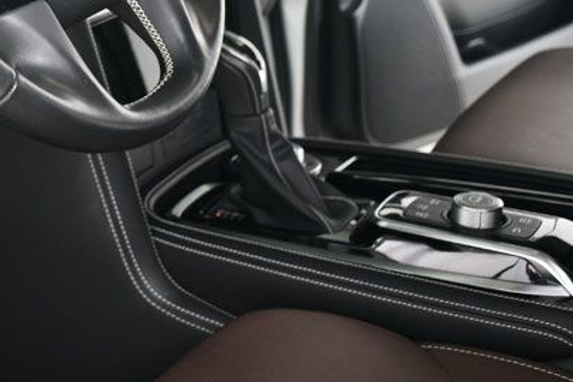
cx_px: -14
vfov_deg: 14.7
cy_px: -24
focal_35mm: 91
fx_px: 1448
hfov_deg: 21.5
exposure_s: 1/160
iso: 100
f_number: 3.8
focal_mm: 24
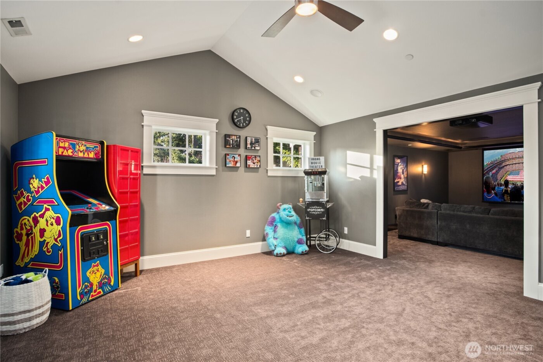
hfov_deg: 93.3
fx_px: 256
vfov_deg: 70.4
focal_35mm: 17
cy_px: 181
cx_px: 272
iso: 640
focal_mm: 17
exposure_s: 1/1.25
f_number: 8
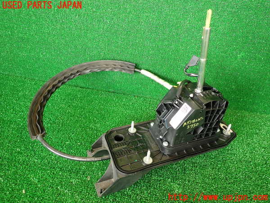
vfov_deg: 54.9
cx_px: 135
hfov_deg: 69.4
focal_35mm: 25
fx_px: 195
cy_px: 102
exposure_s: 1/60
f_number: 2
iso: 200
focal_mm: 4.5
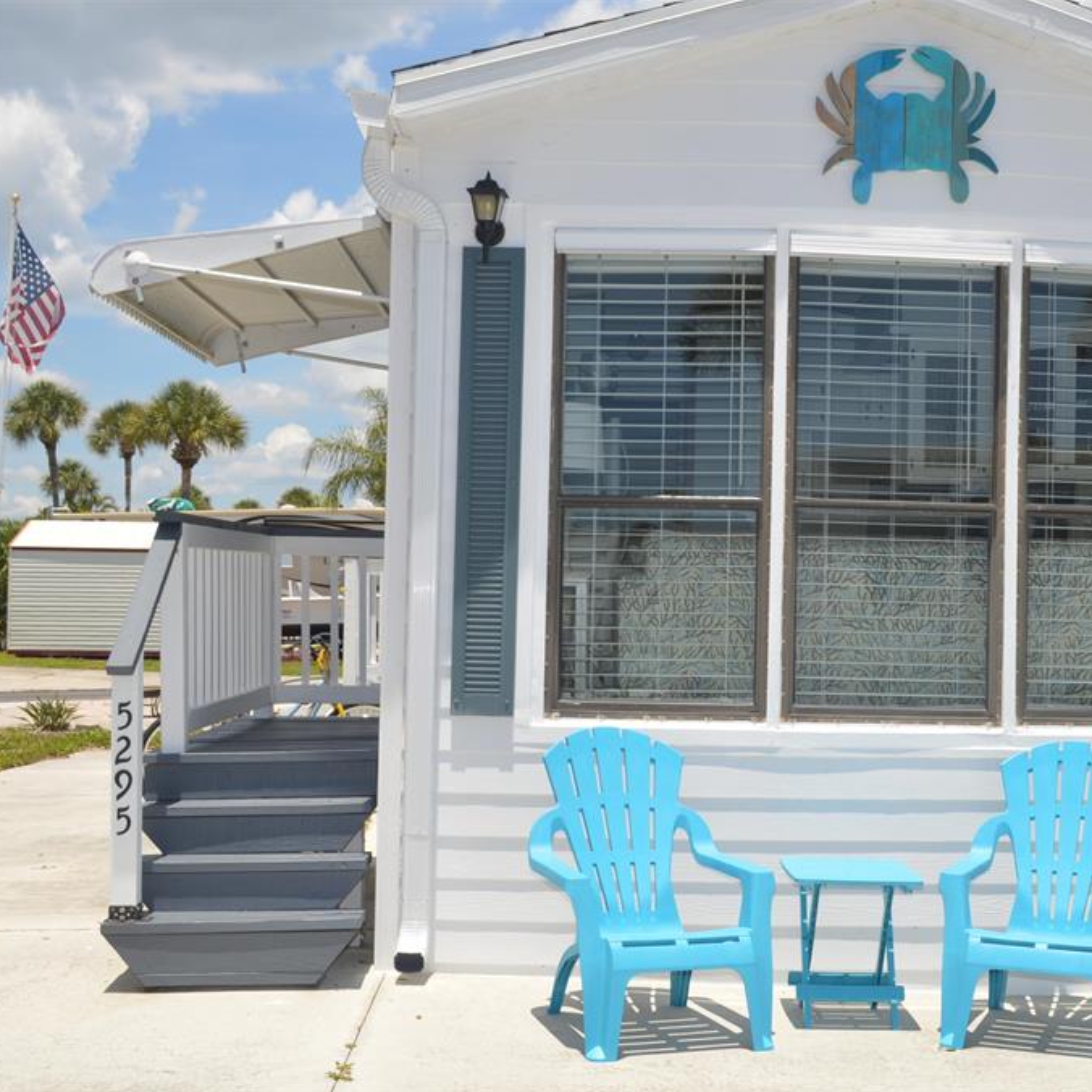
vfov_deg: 31.6
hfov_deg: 31.4
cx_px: 738
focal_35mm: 54
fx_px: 1927
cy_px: 548
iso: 100
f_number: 9
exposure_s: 1/200
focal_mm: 28
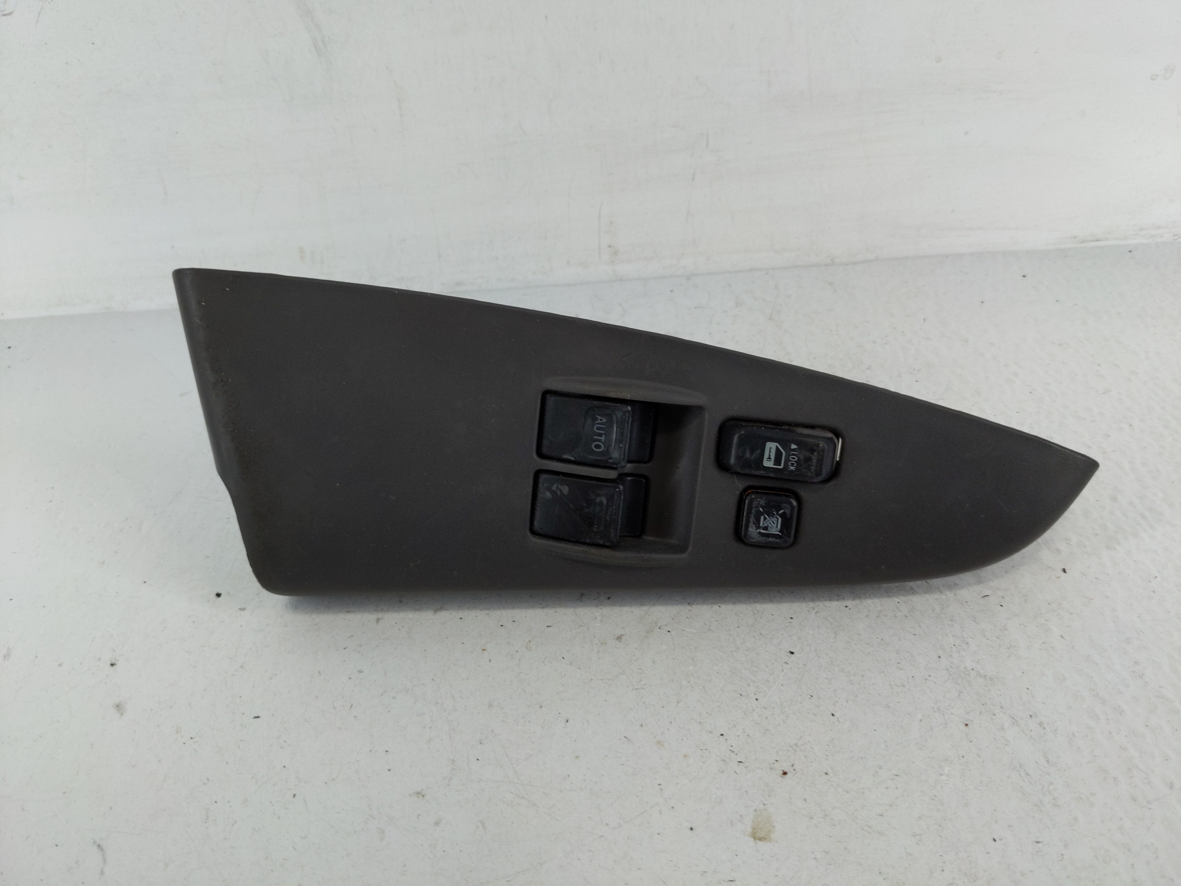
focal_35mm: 25
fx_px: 853
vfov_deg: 54.9
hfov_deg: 69.4
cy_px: 443
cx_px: 590
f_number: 1.73
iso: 59
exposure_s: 1/125
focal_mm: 4.38
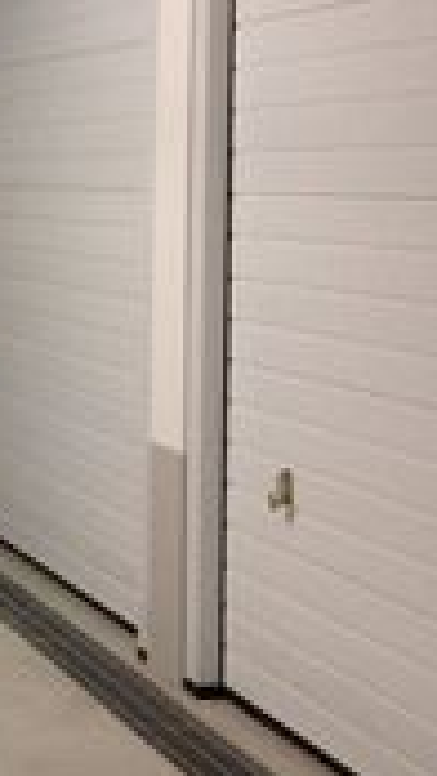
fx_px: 1955
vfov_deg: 22.4
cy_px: 305
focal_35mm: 95
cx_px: -531
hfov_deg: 11.1
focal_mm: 4.12
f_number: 2.4
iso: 160
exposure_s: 1/20
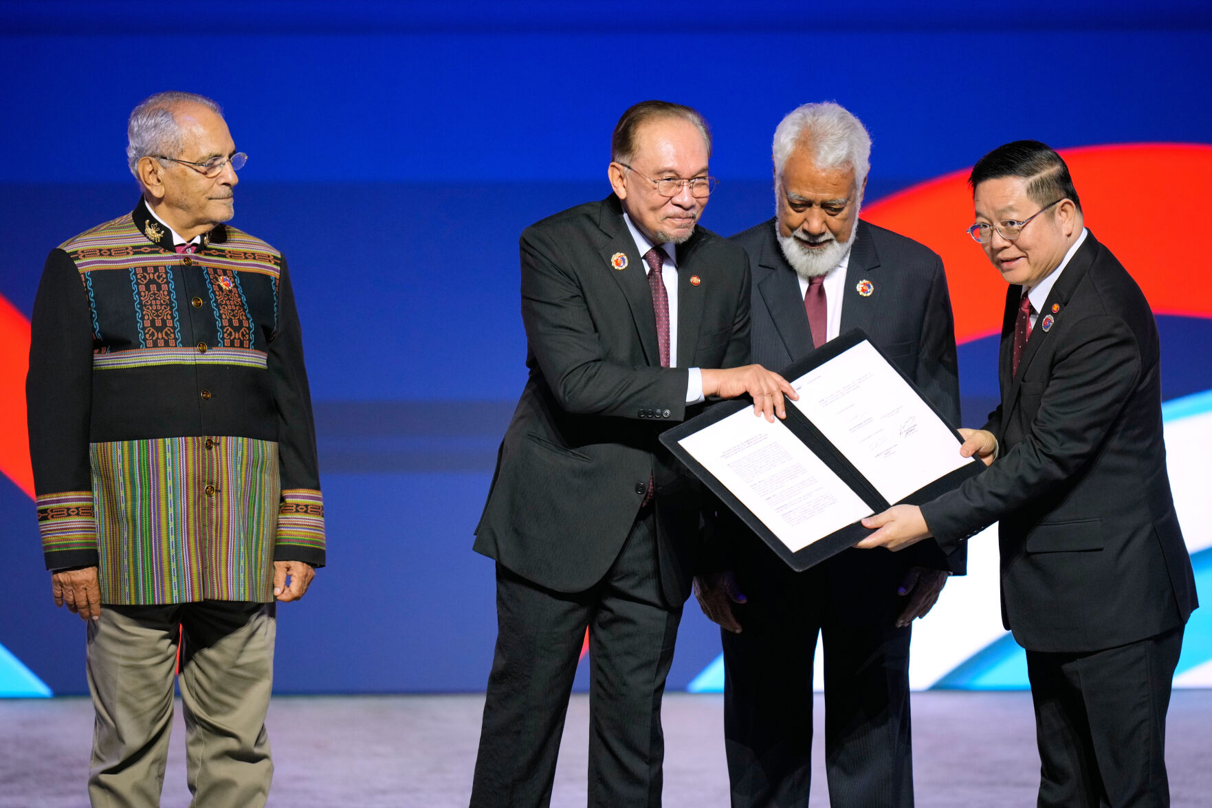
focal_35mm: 400
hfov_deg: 5.2
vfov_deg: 3.4
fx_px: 13464
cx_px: 606
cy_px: 404
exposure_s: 1/250
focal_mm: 400
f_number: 2.8
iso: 2000
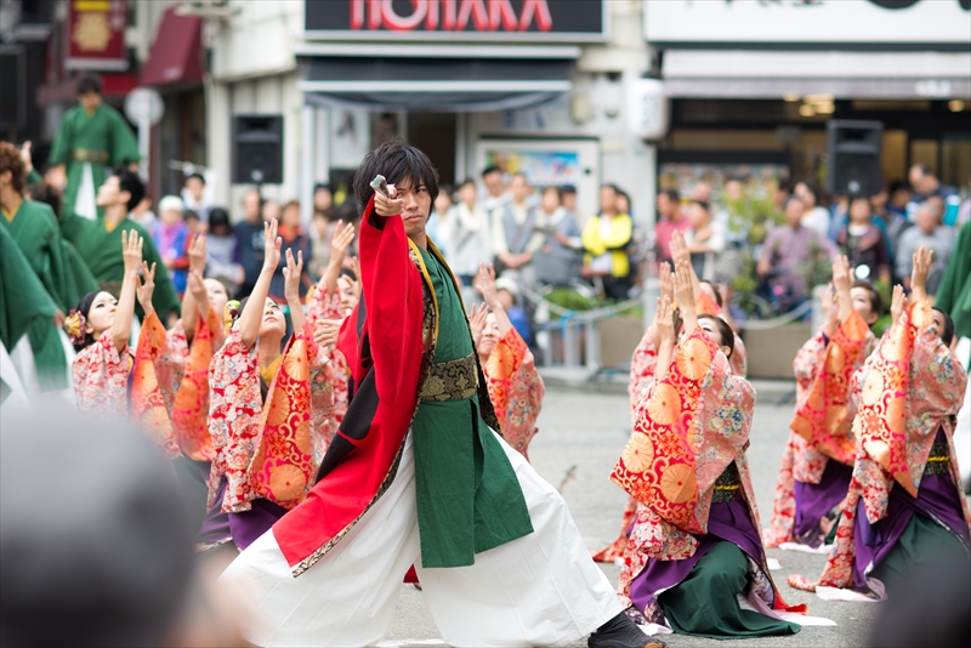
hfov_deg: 15.2
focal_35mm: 135
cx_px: 486
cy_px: 324
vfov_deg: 10.2
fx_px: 3642
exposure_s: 1/800
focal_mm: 135
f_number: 3.2
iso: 200
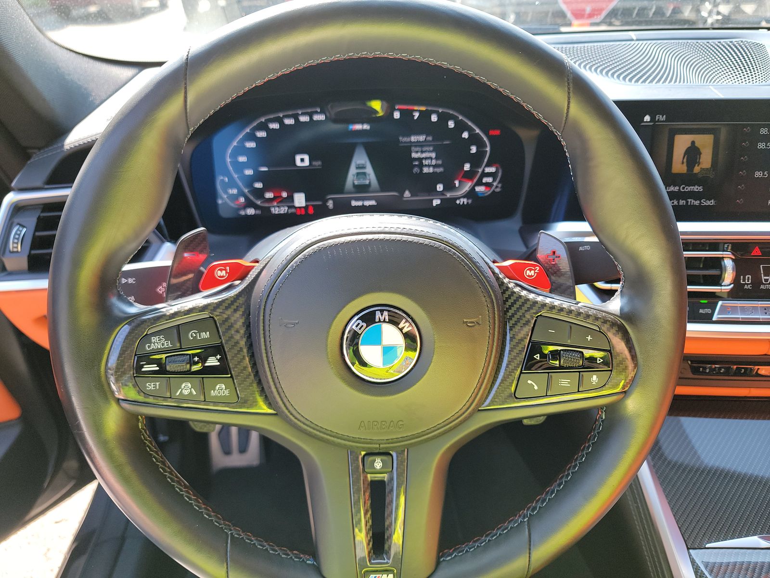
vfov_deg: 56.8
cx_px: 385
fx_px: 534
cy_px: 289
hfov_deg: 71.6
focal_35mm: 24
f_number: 1.8
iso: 98
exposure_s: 1/119
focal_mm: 6.7
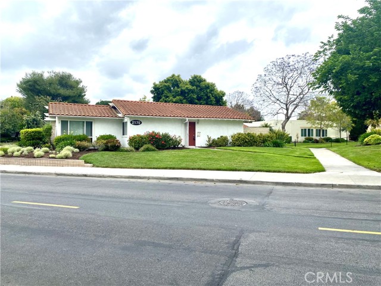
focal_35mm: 26
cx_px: 190
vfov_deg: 53.1
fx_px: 286
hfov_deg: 67.3
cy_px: 143
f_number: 1.8
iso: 32
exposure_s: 1/3731
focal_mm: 4.25
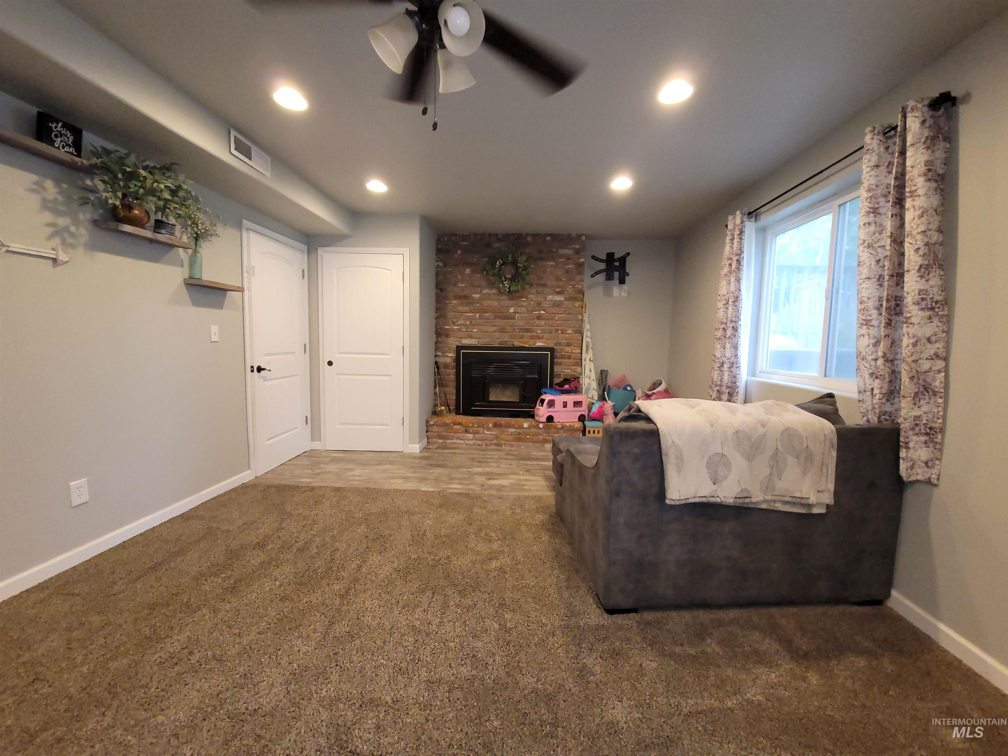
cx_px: 504
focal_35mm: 13
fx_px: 379
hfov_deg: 106.2
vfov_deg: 89.9
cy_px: 378
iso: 320
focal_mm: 2.2
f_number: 2.2
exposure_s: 1/40
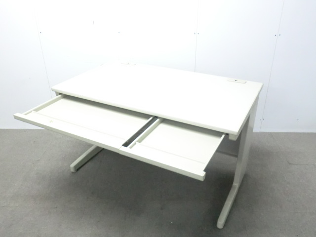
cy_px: 118
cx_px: 158
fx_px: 292
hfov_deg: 56.8
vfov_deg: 44.2
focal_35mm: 32
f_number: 3.5
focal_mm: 5.8
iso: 800
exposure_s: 1/40
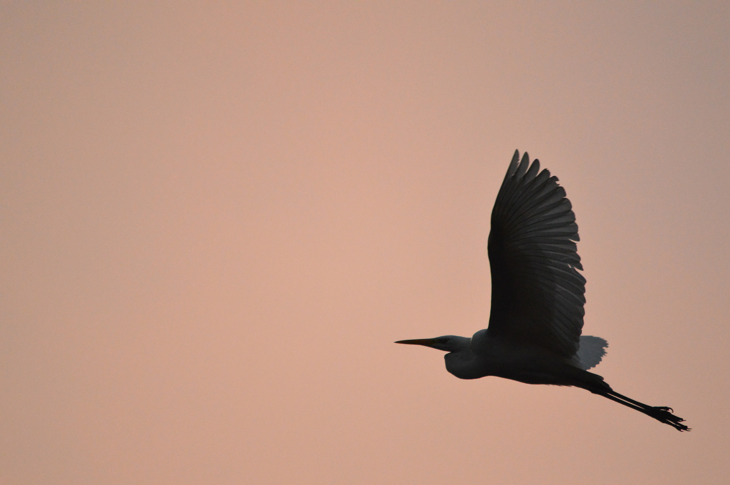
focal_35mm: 750
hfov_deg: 2.8
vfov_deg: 1.8
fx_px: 15193
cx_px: 365
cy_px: 242
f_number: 6.3
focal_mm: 500
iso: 3200
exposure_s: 1/1250
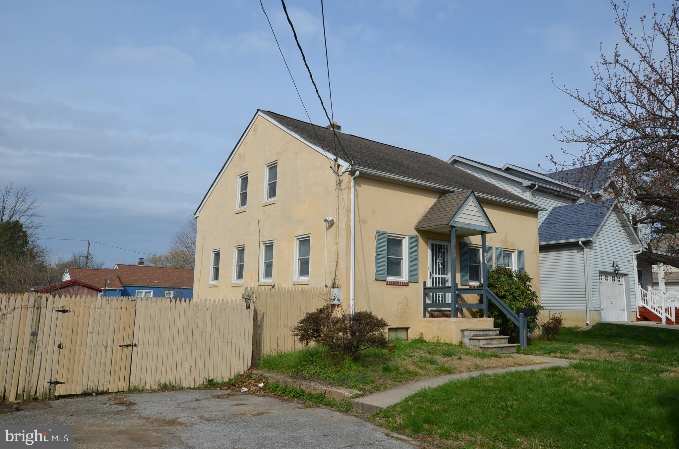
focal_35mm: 27
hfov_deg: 67.5
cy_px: 224
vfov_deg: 47.7
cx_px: 340
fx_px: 508
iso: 100
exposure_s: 1/320
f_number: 9
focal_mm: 18
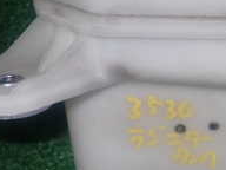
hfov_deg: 22.6
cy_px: 33
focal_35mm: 78
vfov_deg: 18.7
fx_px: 509
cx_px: 286
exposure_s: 1/30
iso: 200
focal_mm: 4.5
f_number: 5.6
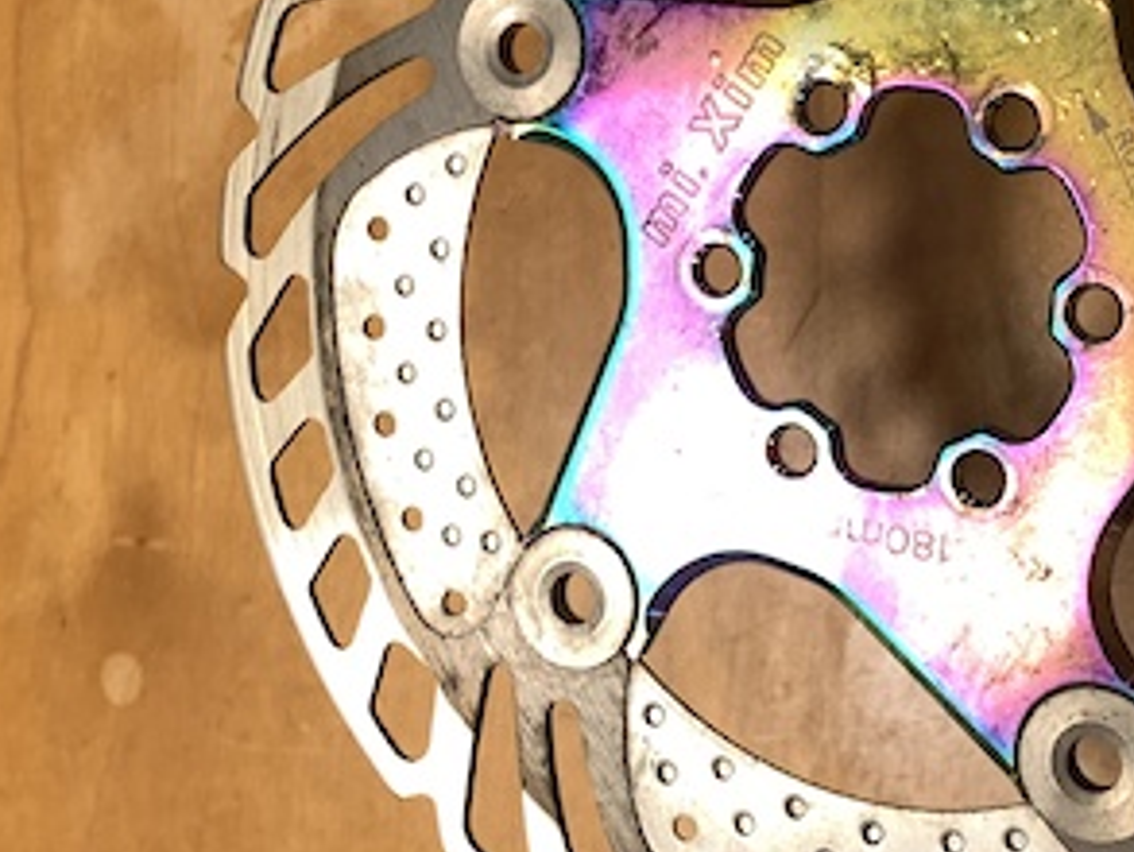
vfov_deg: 20.7
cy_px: 383
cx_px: 809
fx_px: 2327
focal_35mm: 71
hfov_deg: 27.1
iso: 50
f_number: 1.8
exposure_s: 1/60
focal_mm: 4.25
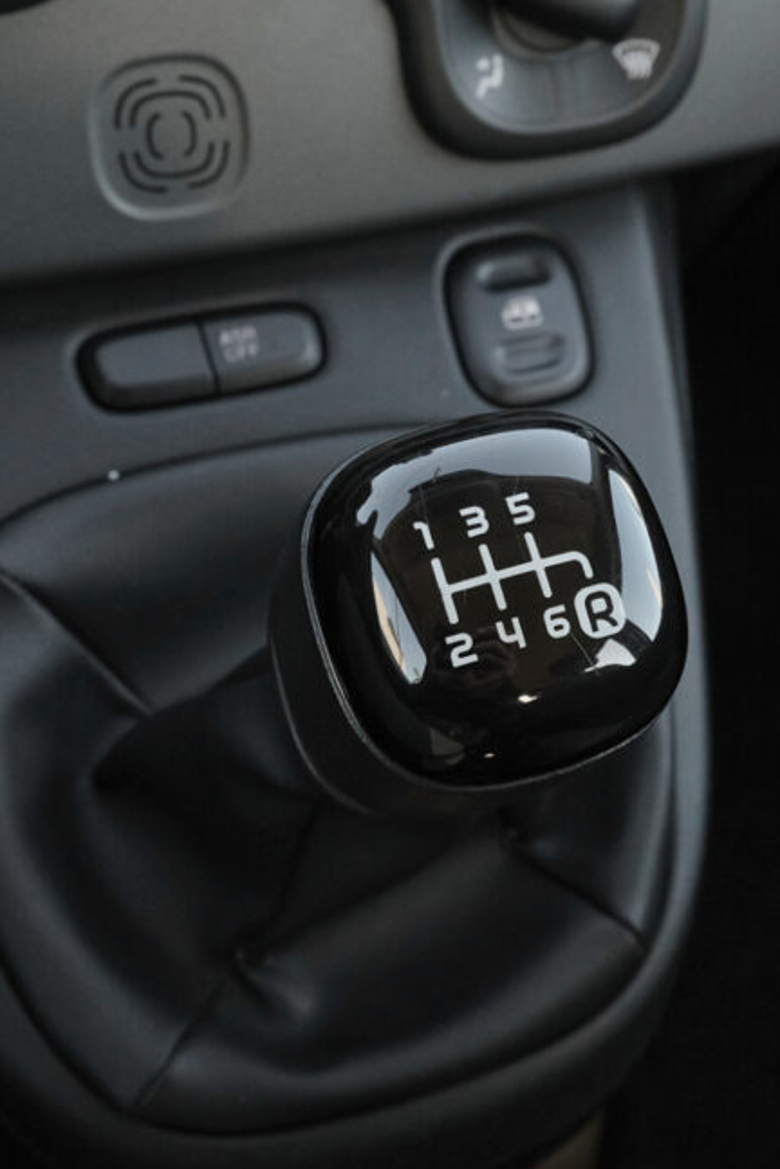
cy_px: 596
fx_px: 1592
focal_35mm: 49
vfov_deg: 40.3
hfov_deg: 27.5
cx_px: 430
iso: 2000
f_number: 9
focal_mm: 20.9
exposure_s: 1/100
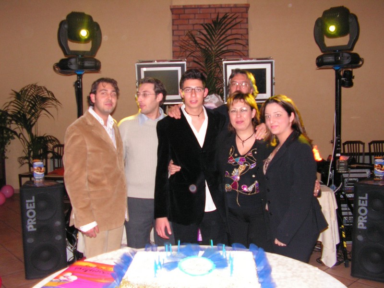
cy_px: 144
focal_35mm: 36
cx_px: 192
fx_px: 399
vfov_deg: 39.7
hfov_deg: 51.4
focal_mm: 6
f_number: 3.2
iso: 200
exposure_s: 1/40
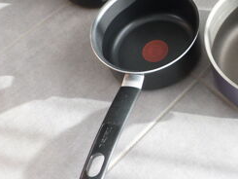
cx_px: 207
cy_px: 35
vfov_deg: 29.0
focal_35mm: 49
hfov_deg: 36.8
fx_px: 337
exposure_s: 1/30
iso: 80
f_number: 2.5
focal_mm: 4.5
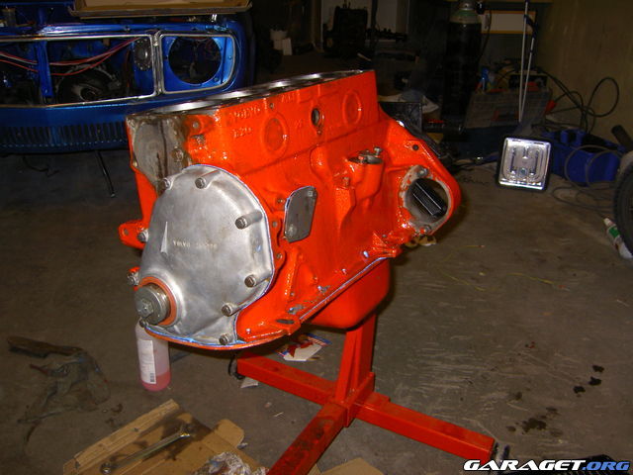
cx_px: 316
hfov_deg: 54.0
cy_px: 238
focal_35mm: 34
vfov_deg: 41.8
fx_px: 622
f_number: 2.8
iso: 100
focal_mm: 5.6
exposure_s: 1/60
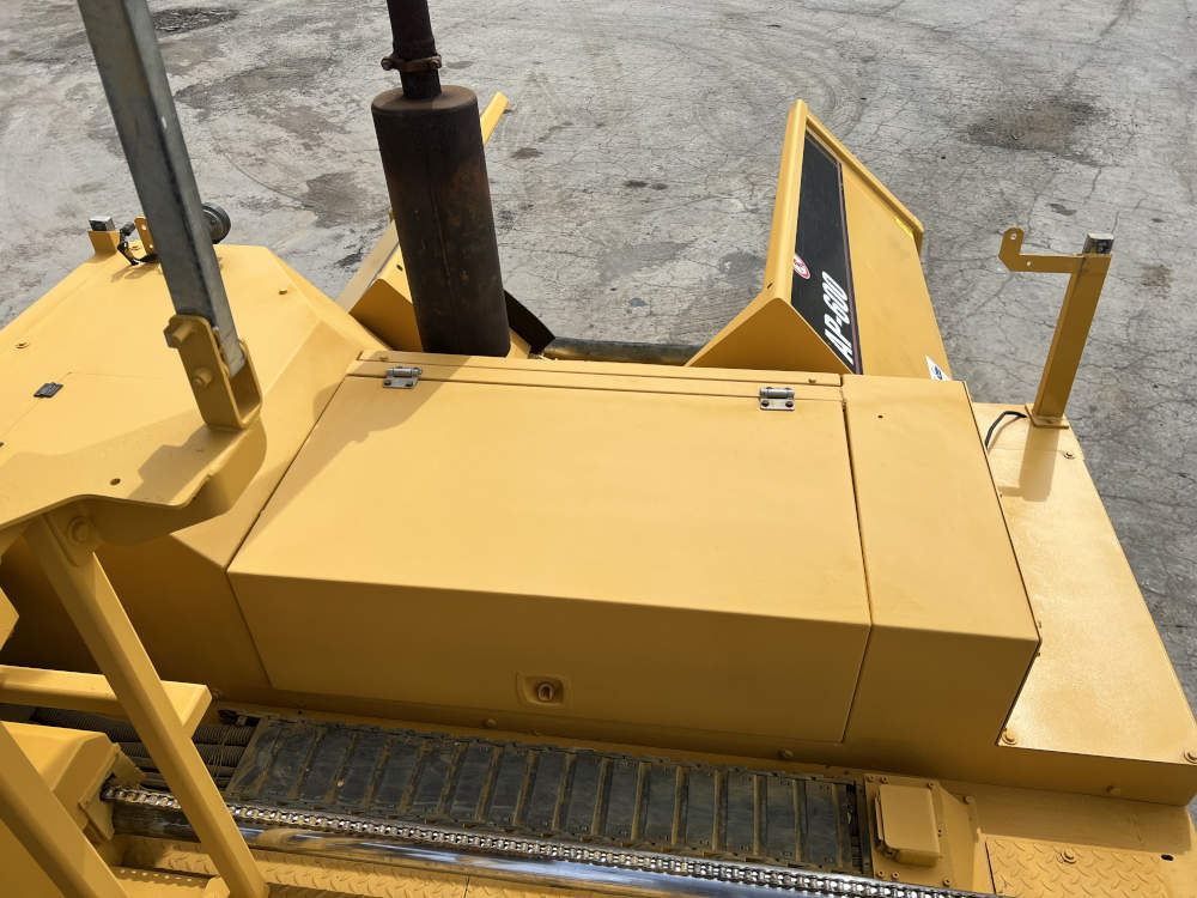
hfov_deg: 67.3
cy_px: 449
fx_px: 899
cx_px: 598
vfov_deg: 53.1
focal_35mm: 26
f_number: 1.5
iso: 50
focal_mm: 5.7
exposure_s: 1/4274
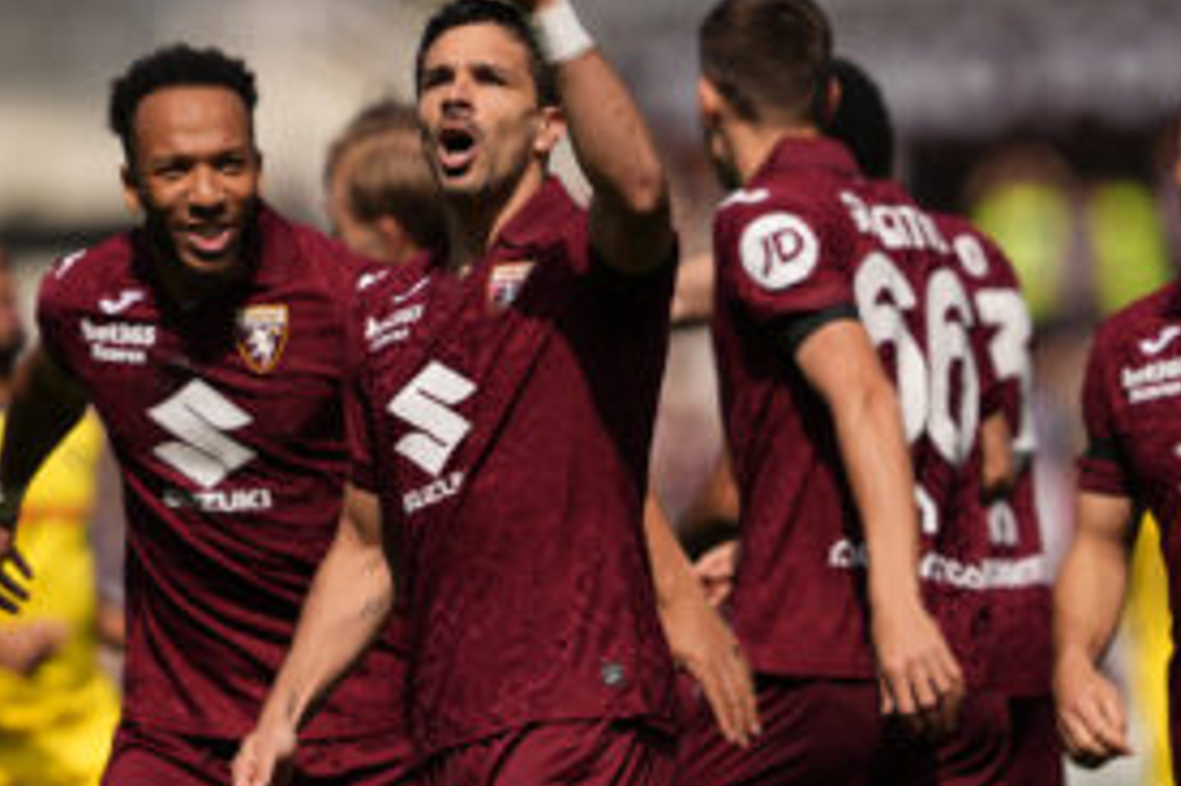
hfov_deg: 3.6
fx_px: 18622
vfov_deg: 2.4
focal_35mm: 568
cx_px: 648
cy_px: 344
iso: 250
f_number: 3.5
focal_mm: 400
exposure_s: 1/6400
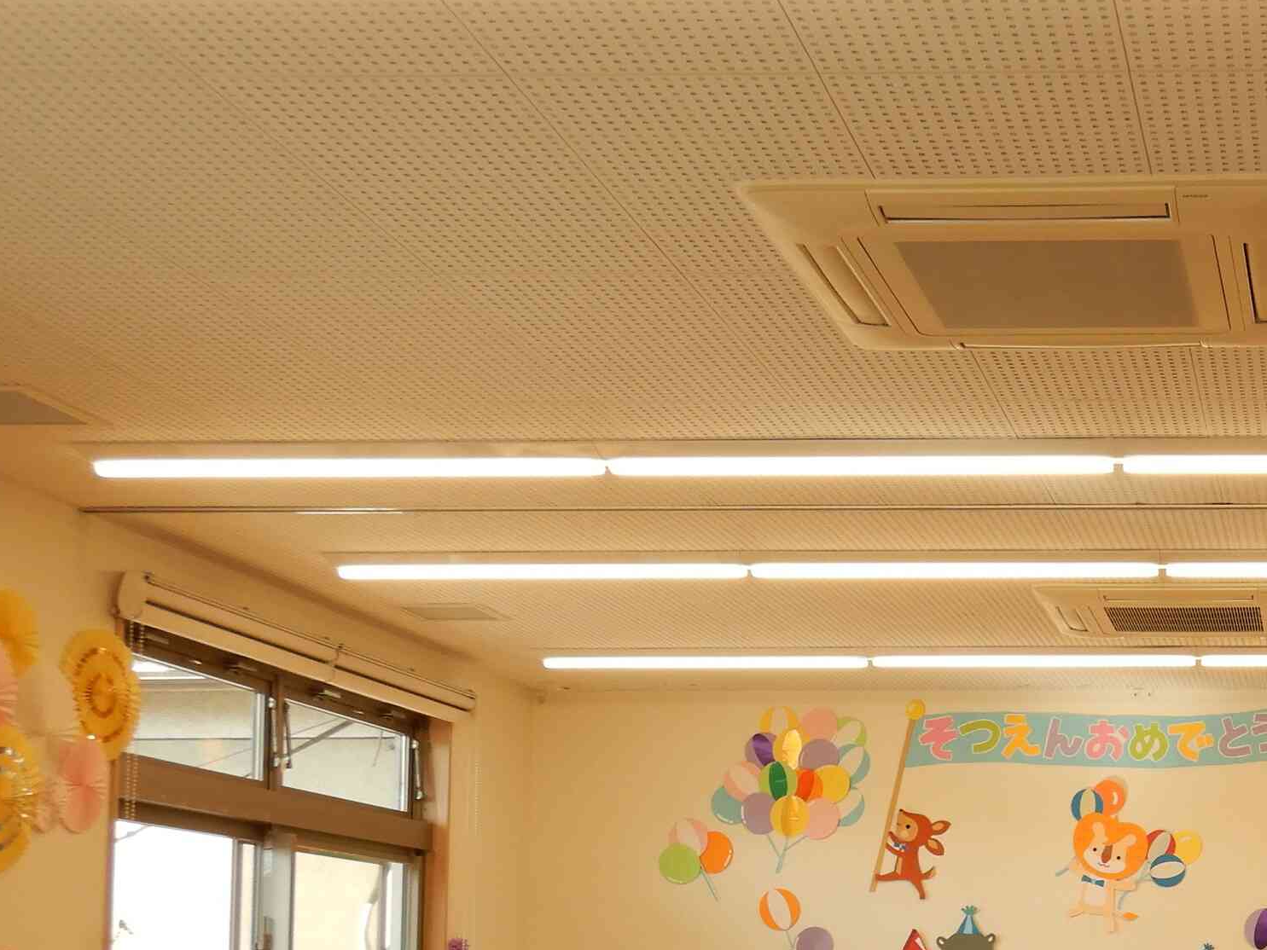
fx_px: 2306
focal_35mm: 63
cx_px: 1285
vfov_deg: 22.7
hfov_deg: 28.7
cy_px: 851
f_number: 2.8
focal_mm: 5.1
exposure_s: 1/200
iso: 125
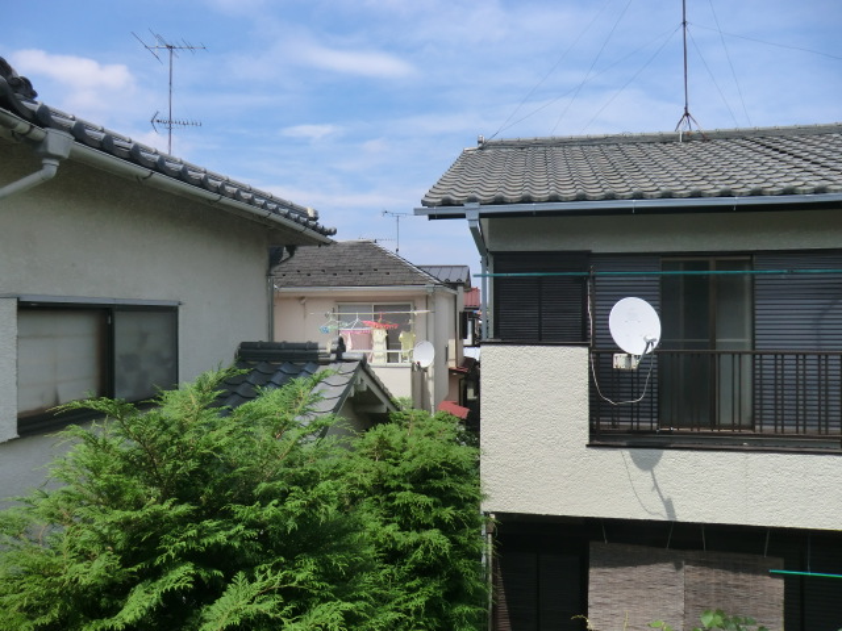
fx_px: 584
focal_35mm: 24
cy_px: 316
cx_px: 421
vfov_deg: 56.8
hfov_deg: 71.6
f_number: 7.5
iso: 80
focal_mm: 4.3
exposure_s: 1/250
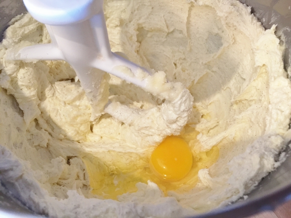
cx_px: 146
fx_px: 244
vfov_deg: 48.2
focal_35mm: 29
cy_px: 109
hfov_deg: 61.7
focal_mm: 4.15
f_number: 2.2
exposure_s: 1/15
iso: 125
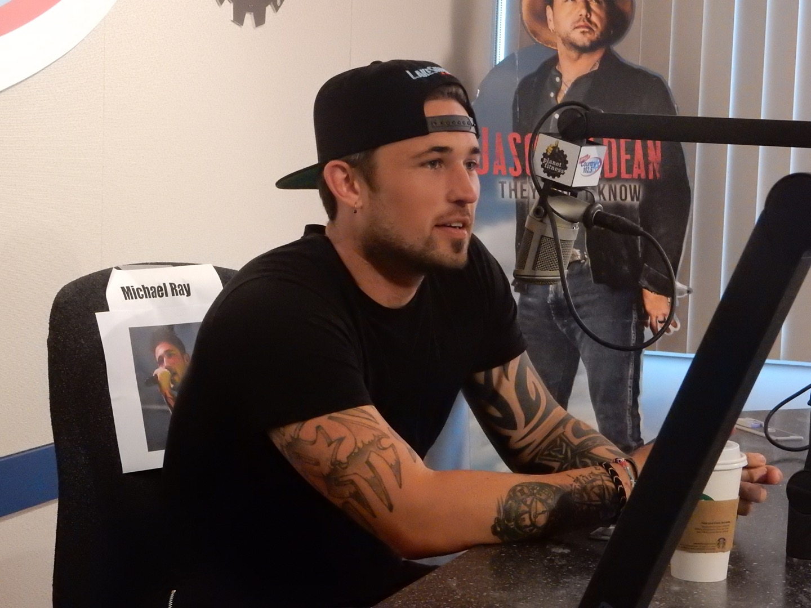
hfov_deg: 23.3
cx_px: 406
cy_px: 304
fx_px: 1968
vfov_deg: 17.6
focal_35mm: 84
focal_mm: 14.9
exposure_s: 1/60
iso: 1600
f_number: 5
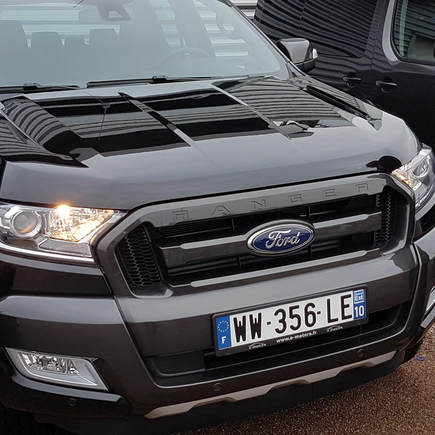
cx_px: 255
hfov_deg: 30.0
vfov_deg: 30.0
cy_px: 194
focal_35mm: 57
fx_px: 810
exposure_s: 1/279
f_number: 1.7
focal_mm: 4.2
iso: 40
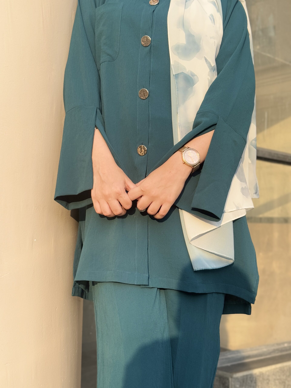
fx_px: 538
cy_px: 194
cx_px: 146
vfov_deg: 39.7
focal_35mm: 48
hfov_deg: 30.3
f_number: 1.78
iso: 64
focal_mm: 6.76
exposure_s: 1/1133
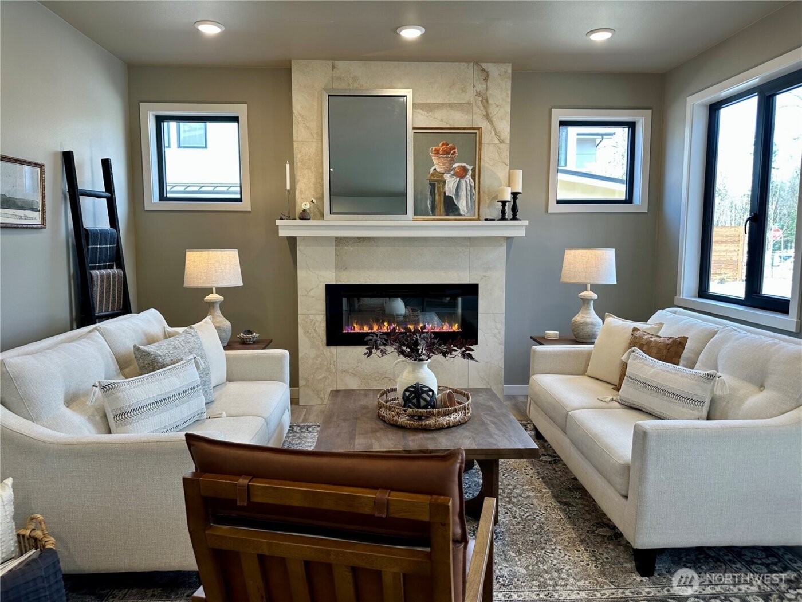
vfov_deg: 56.8
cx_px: 401
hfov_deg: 71.6
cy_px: 301
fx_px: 556
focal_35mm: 24
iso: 80
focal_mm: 6.86
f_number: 1.78
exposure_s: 1/120
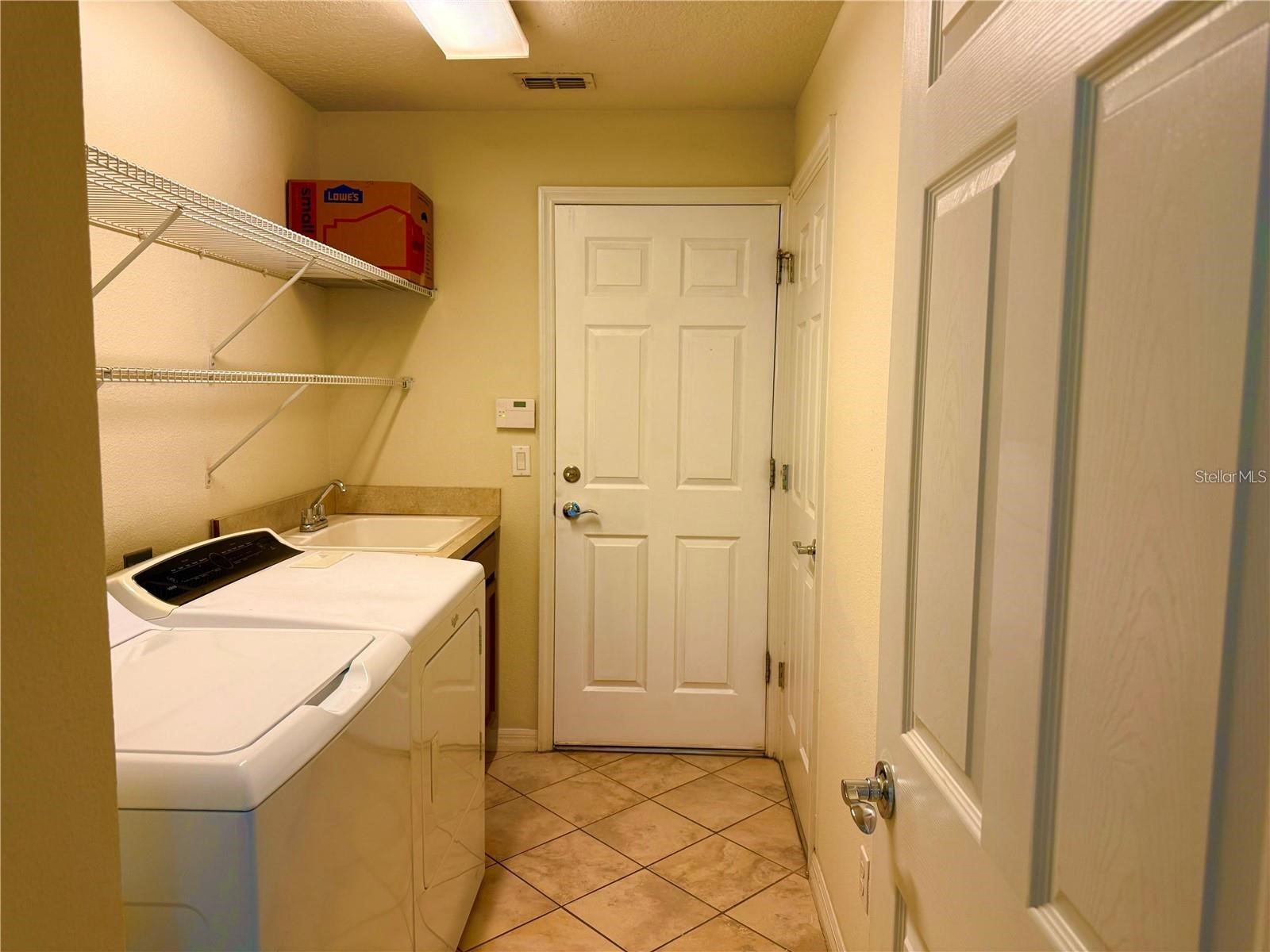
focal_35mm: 24
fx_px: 881
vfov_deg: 56.8
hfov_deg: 71.6
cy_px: 476
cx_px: 635
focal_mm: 6.76
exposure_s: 1/120
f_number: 1.78
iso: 160
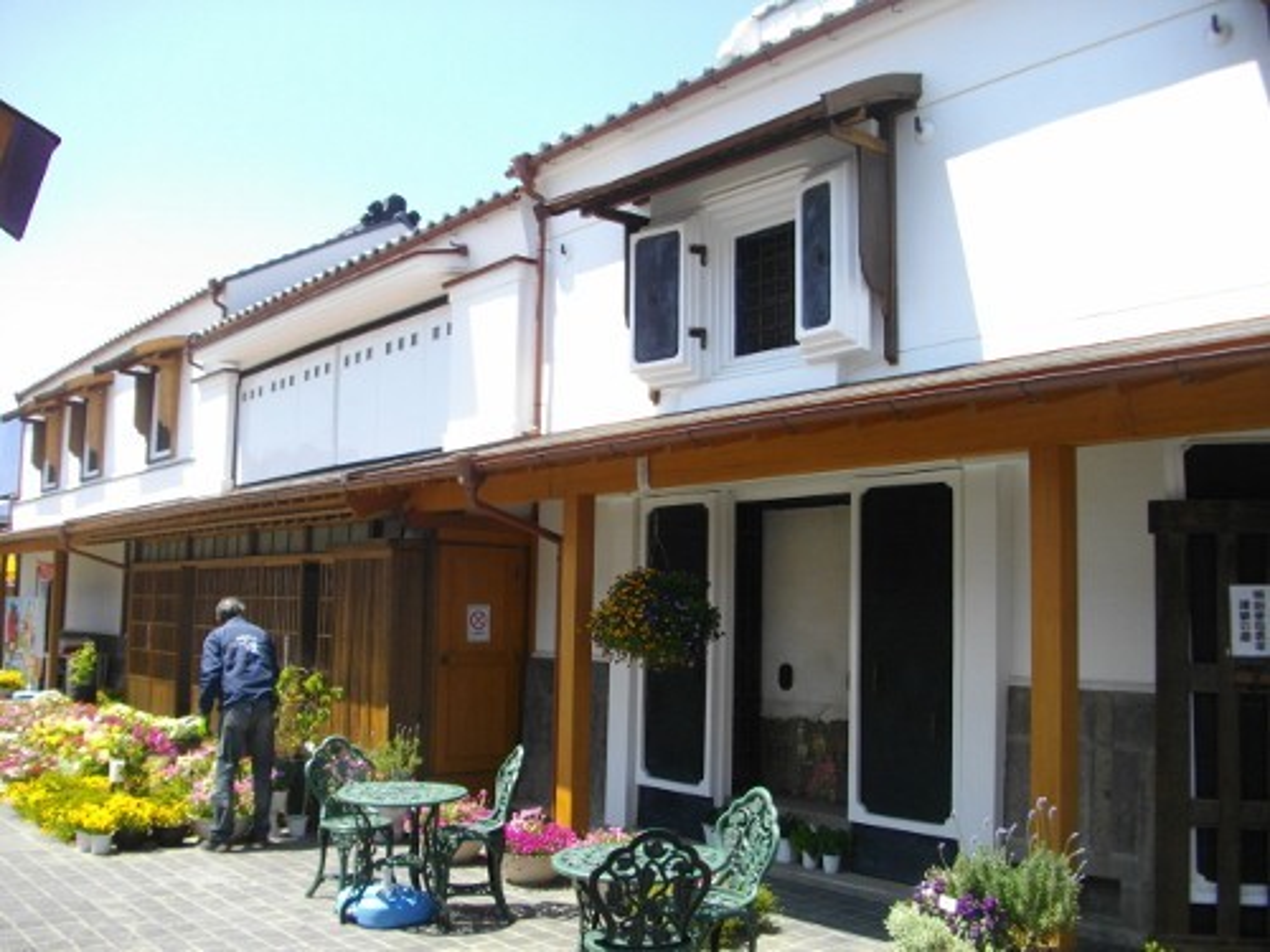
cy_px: 476
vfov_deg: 44.2
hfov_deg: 56.8
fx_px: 1174
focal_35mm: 32
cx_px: 635
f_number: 2.9
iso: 100
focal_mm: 5.7
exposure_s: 1/640
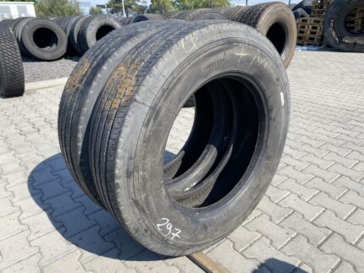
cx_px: 182
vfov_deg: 53.1
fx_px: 274
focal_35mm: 26
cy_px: 136
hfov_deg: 67.3
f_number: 1.8
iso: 32
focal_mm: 4.25
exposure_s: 1/1484
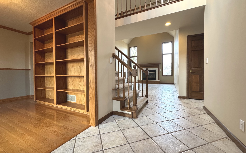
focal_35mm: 15
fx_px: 101
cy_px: 75
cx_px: 122
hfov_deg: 101.5
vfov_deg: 74.8
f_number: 2.2
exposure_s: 1/120
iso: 250
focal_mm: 2.22
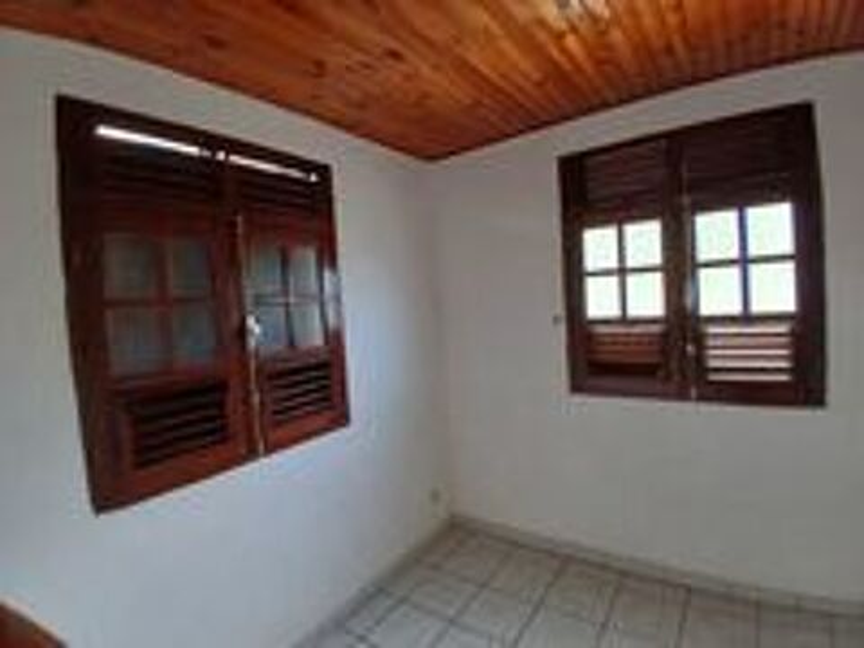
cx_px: 432
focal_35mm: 17
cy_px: 324
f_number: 2.2
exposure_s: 1/33.3
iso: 250
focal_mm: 1.4
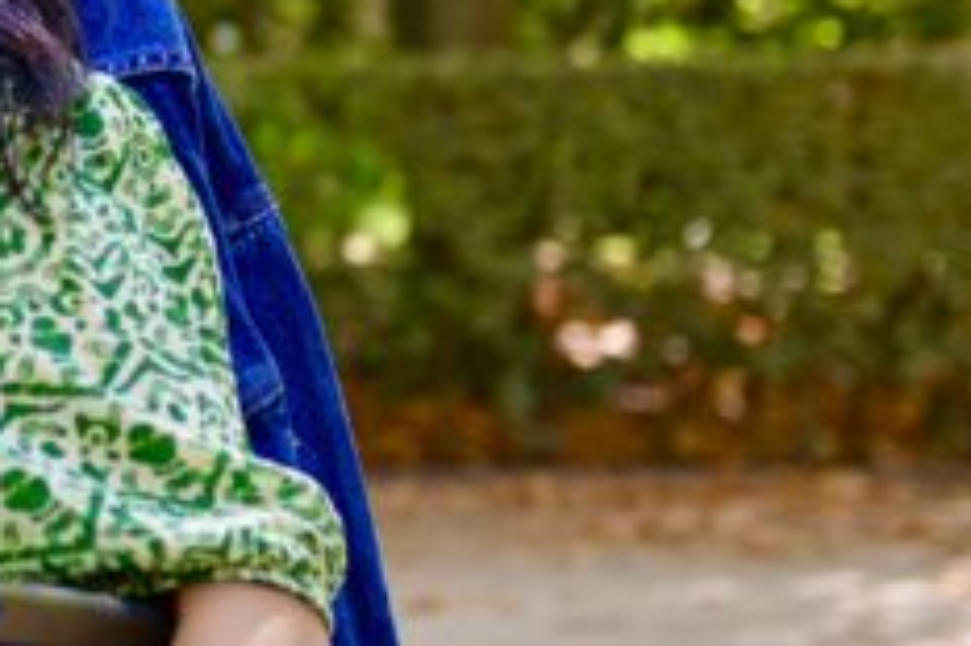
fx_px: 4528
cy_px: -17
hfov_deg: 11.7
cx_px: -513
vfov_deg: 8.1
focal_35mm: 168
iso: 200
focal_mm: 48
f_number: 2.8
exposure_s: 1/250
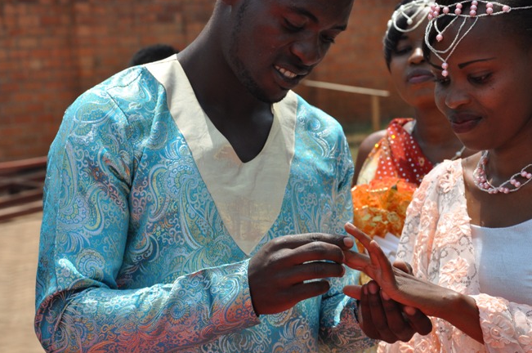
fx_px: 1608
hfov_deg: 18.8
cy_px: 192
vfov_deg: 12.5
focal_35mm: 109
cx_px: 263
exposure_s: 1/1000
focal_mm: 66
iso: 500
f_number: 8
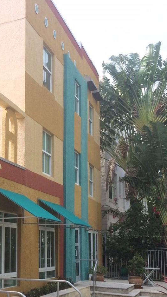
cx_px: -14
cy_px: 189
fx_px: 425
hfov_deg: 21.2
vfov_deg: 38.2
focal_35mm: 54
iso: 32
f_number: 2.2
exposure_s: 1/733
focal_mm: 4.15
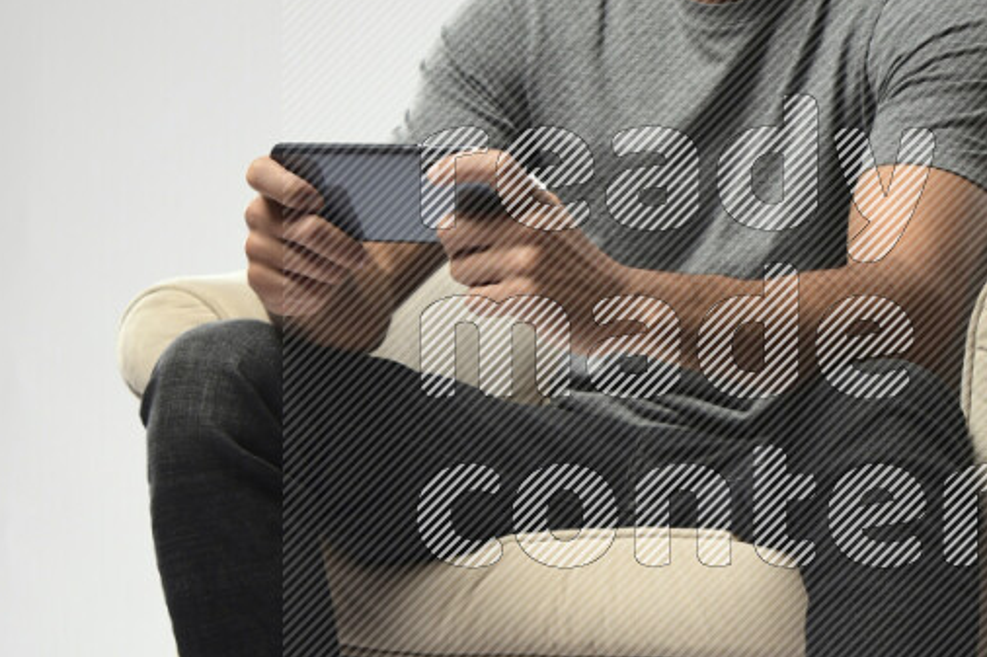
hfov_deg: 24.2
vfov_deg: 16.4
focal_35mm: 83
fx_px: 2275
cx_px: 769
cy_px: 331
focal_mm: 35
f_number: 5
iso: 400
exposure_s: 1/125
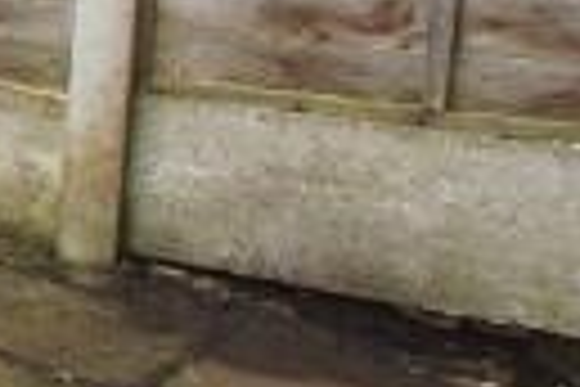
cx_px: -1138
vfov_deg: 11.5
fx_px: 1917
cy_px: 83
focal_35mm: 119
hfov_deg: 11.2
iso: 100
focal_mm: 10
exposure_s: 1/60
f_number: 4
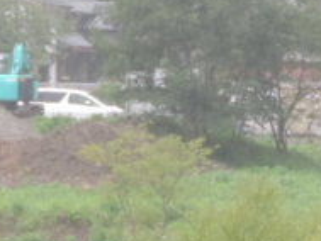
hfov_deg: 3.0
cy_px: -131
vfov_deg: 2.3
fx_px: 6022
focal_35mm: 649
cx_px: -54
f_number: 4.2
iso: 80
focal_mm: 21.4
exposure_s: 1/100
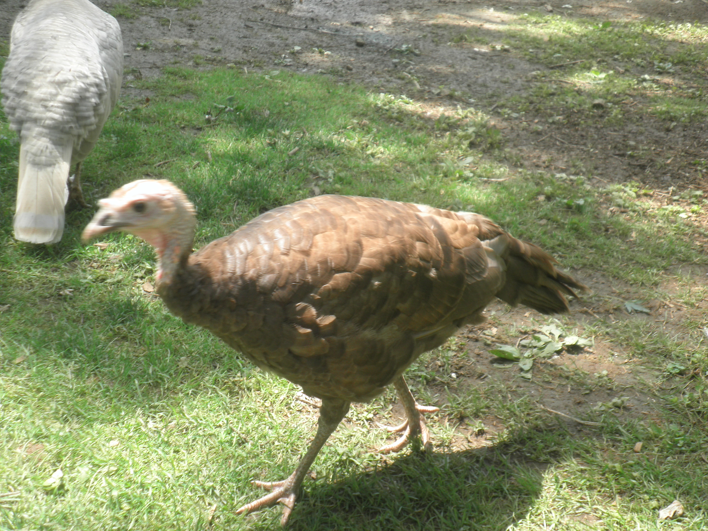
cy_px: 266
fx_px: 879
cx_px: 354
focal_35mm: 43
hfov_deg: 43.9
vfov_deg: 33.6
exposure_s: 1/100
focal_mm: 7.6
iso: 64
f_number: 3.4
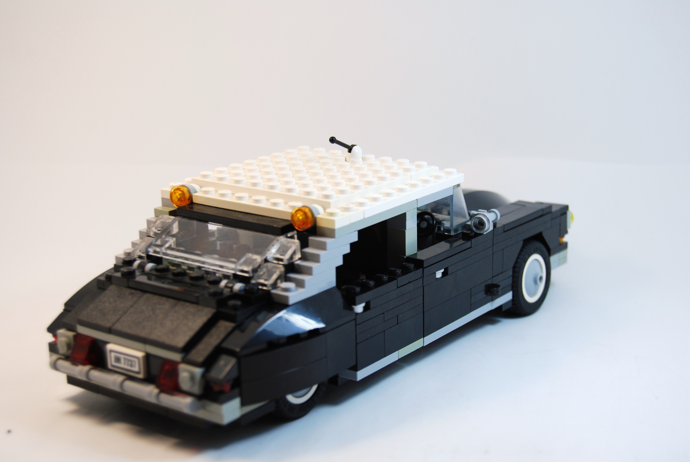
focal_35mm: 63
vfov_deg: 21.6
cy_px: 231
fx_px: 1209
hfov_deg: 31.9
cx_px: 345
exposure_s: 1/125
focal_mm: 42
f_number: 5.6
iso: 200
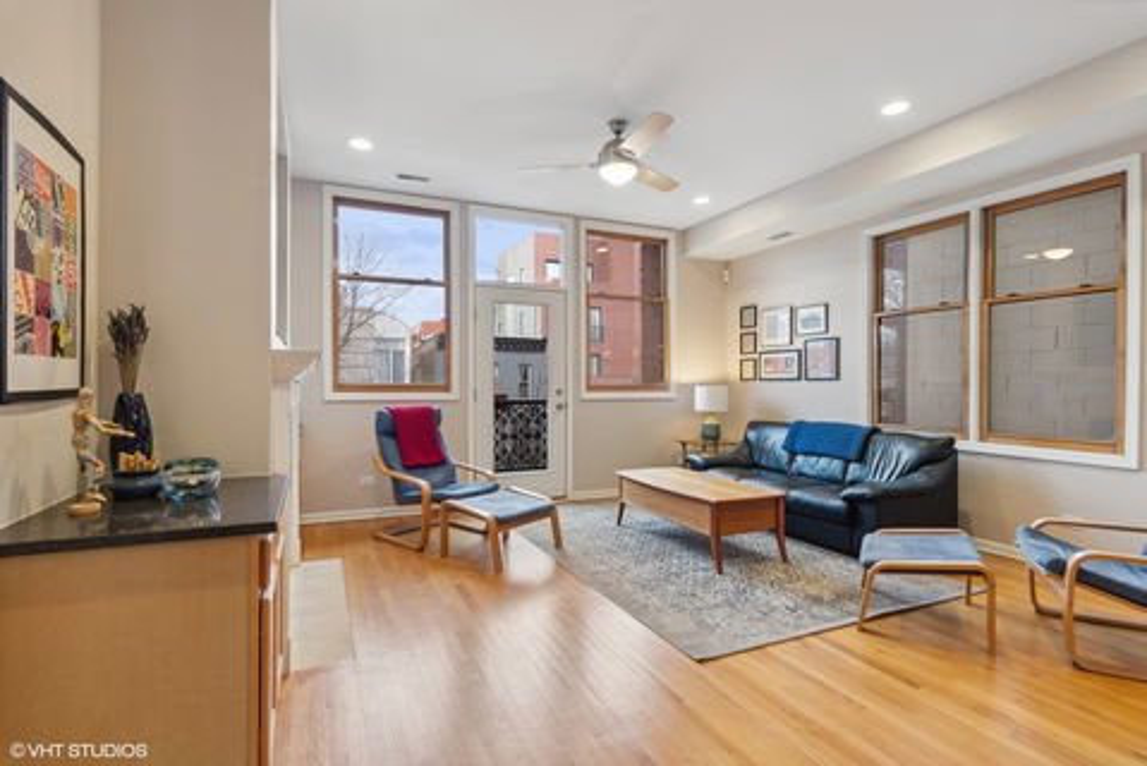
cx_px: 574
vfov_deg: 70.5
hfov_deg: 93.2
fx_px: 542
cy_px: 383
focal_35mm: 17
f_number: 8
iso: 200
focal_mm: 17
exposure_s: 1/5
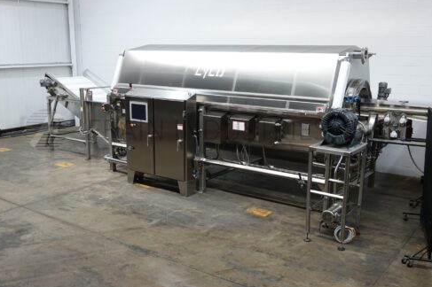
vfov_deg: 35.0
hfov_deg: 50.7
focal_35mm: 38
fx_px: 456
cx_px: 213
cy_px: 143
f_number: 3.5
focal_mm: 13.84
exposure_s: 1/40
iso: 250
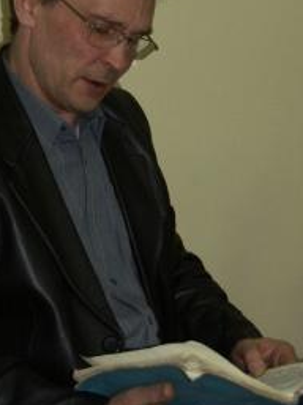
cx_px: 104
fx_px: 1287
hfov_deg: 13.4
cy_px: 136
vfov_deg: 17.9
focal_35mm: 110
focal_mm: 16.03
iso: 125
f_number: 3.2
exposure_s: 1/60
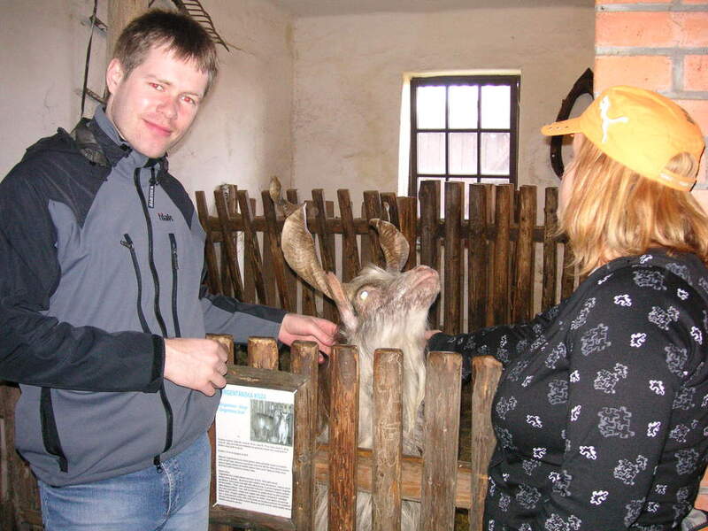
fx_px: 757
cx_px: 354
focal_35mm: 37
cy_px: 266
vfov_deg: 38.7
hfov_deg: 50.1
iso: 160
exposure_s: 1/45
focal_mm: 6.1
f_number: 2.8
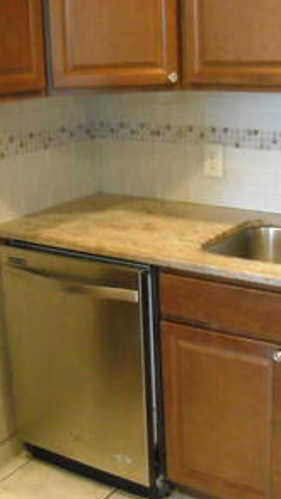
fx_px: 688
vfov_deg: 39.9
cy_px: 247
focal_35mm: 52
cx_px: 192
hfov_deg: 23.0
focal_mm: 5.7
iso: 800
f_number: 2.8
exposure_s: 1/67
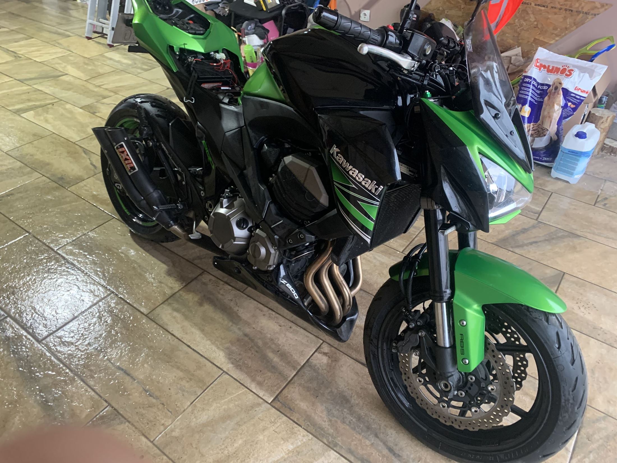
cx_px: 308
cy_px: 232
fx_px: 463
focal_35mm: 26
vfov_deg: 53.1
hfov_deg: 67.3
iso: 400
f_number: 1.8
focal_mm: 4.25
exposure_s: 1/40
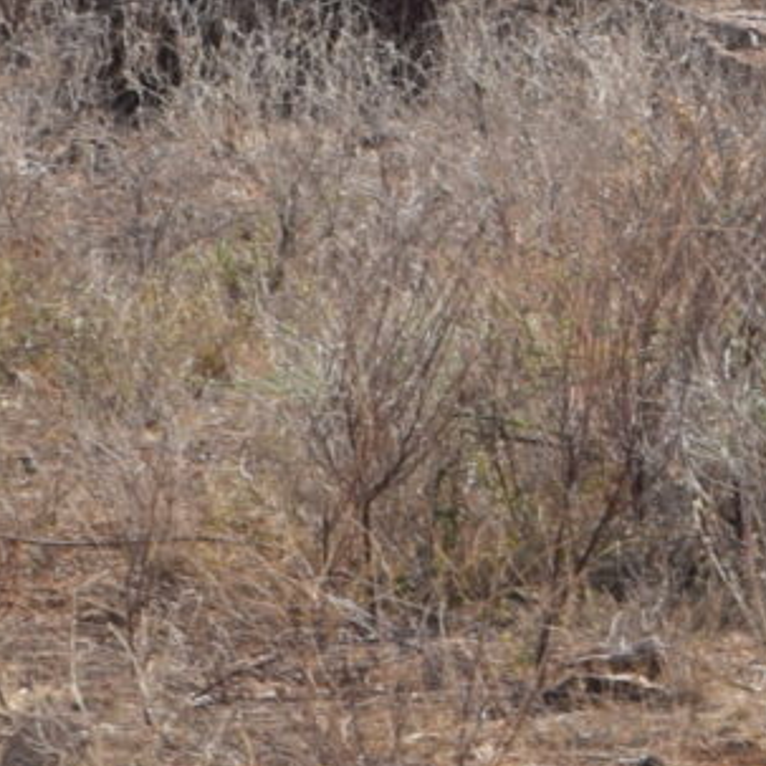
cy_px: -1023
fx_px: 24785
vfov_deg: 1.8
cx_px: 2500
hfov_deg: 1.8
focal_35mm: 990
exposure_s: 1/200
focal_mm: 92
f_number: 11
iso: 100
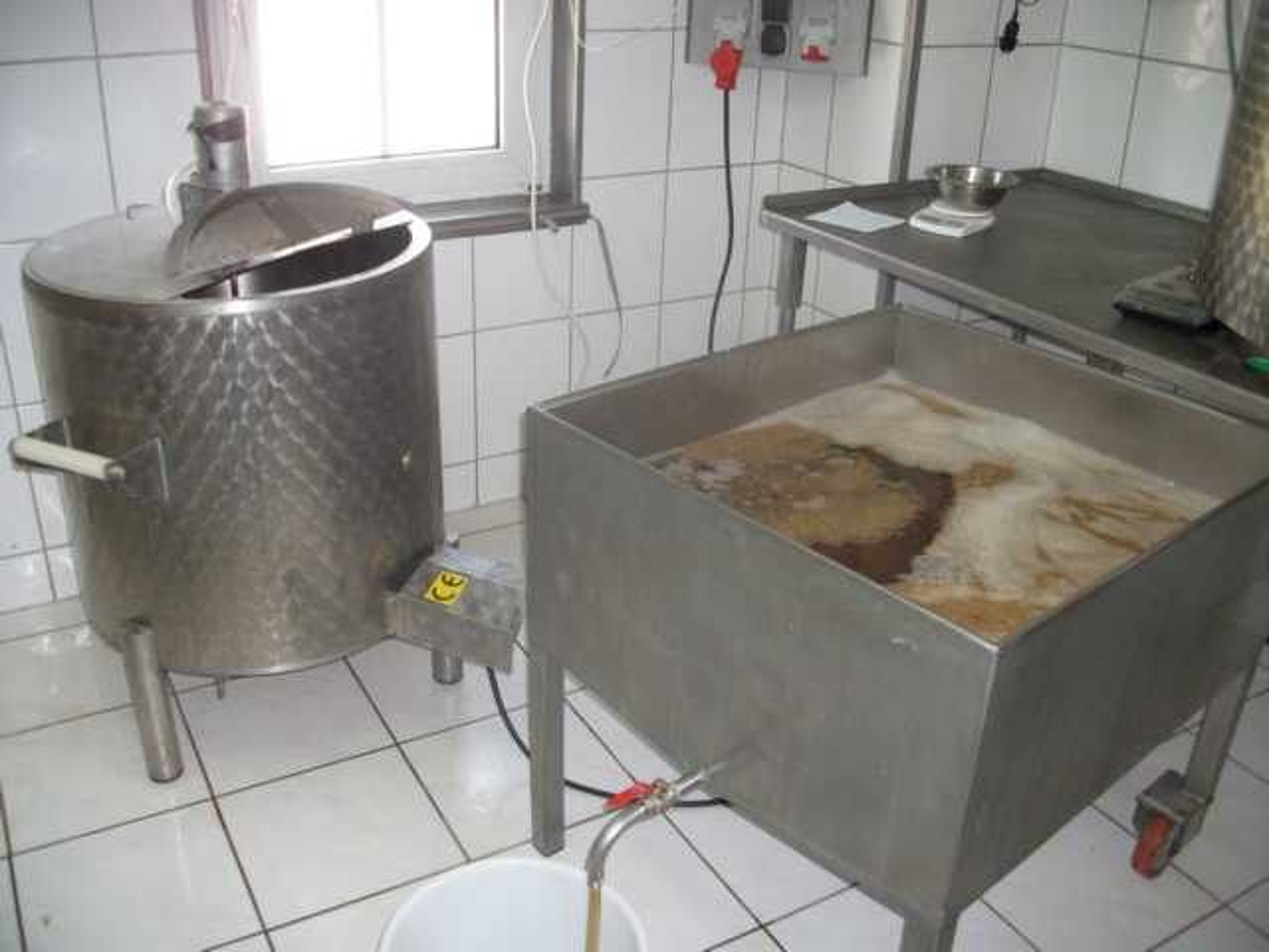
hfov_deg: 58.4
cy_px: 476
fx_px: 1136
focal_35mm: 31
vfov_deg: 45.4
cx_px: 634
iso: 150
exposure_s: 1/40
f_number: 2.9
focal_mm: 5.7
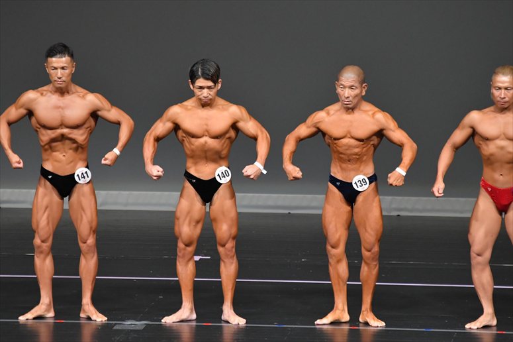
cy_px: 171
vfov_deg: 4.0
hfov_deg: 6.0
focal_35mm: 345
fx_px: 4914
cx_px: 256
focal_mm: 230
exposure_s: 1/400
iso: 4000
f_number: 5.6
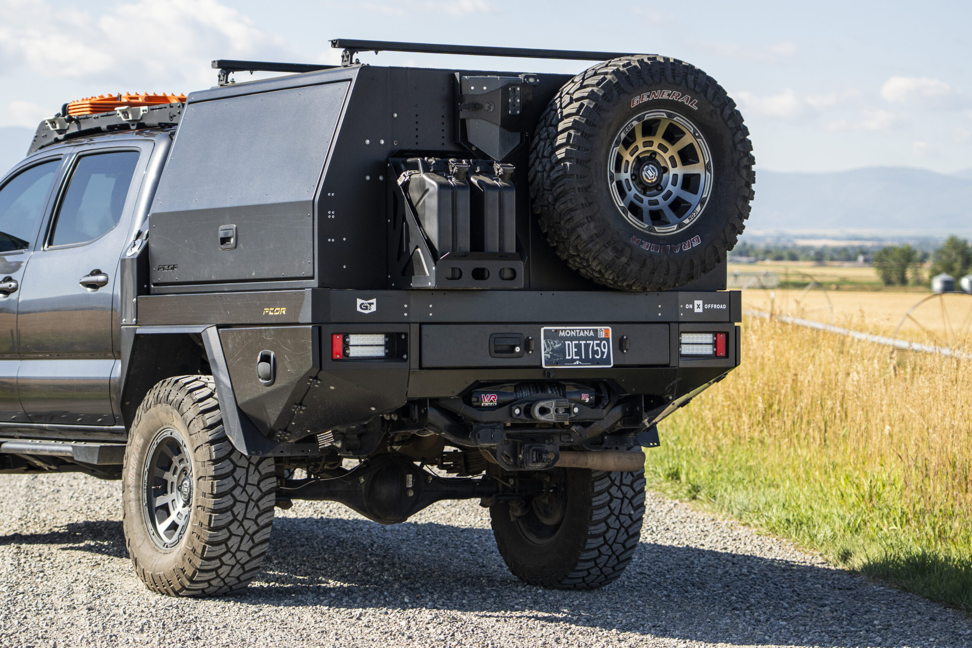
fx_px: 3280
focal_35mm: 122
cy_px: 324
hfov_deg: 16.9
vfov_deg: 11.3
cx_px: 486
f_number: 4
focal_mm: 81
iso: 400
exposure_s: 1/2000
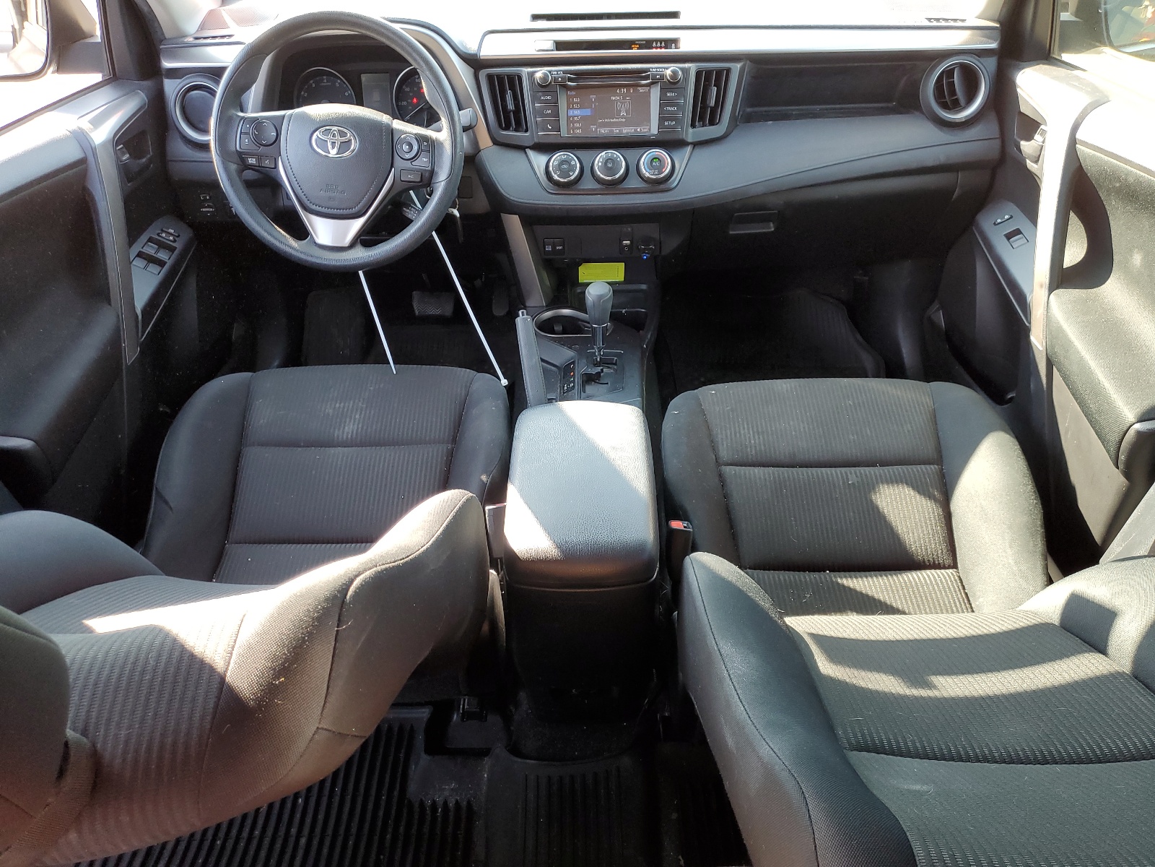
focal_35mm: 26
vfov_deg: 53.1
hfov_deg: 67.3
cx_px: 578
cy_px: 434
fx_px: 868
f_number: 1.5
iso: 59
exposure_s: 1/120
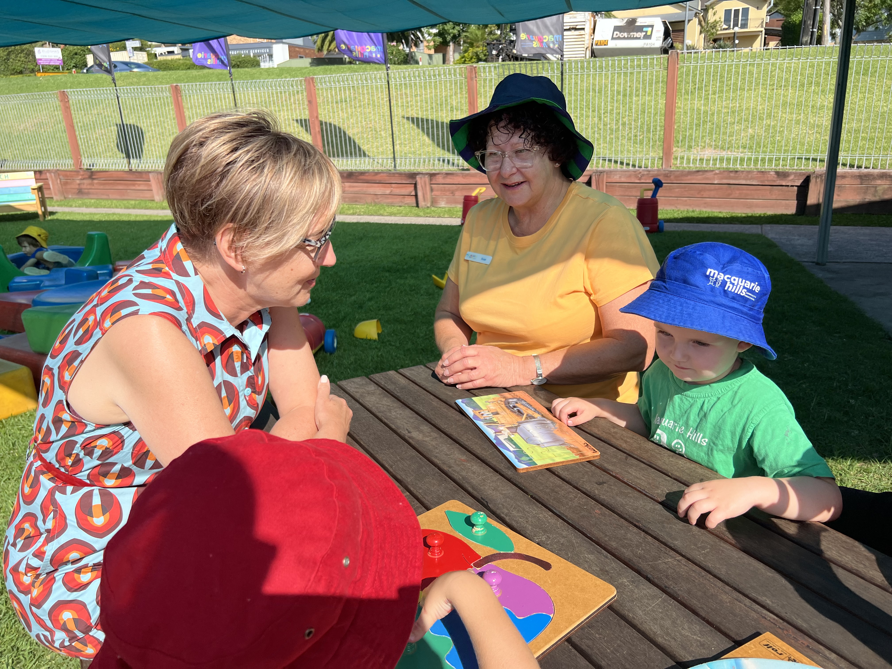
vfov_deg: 53.1
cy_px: 334
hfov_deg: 67.3
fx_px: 670
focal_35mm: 26
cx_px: 446
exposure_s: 1/2994
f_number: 1.5
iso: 50
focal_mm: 5.7
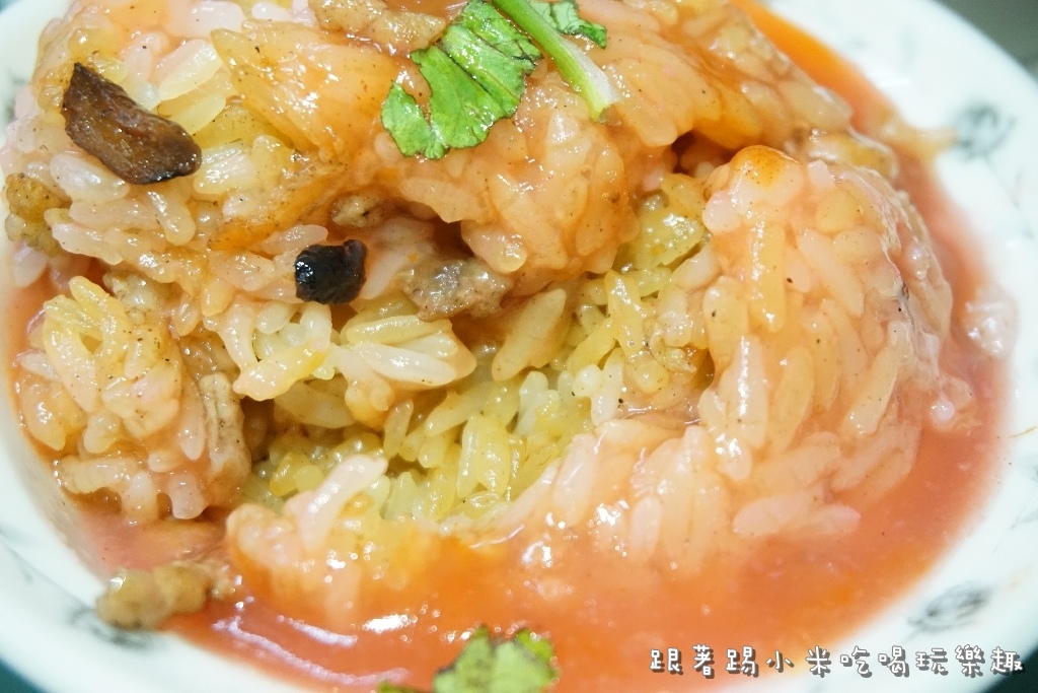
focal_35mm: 56
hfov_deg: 35.9
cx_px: 519
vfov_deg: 24.4
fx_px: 1600
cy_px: 346
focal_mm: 37
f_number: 5.6
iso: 3200
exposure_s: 1/60
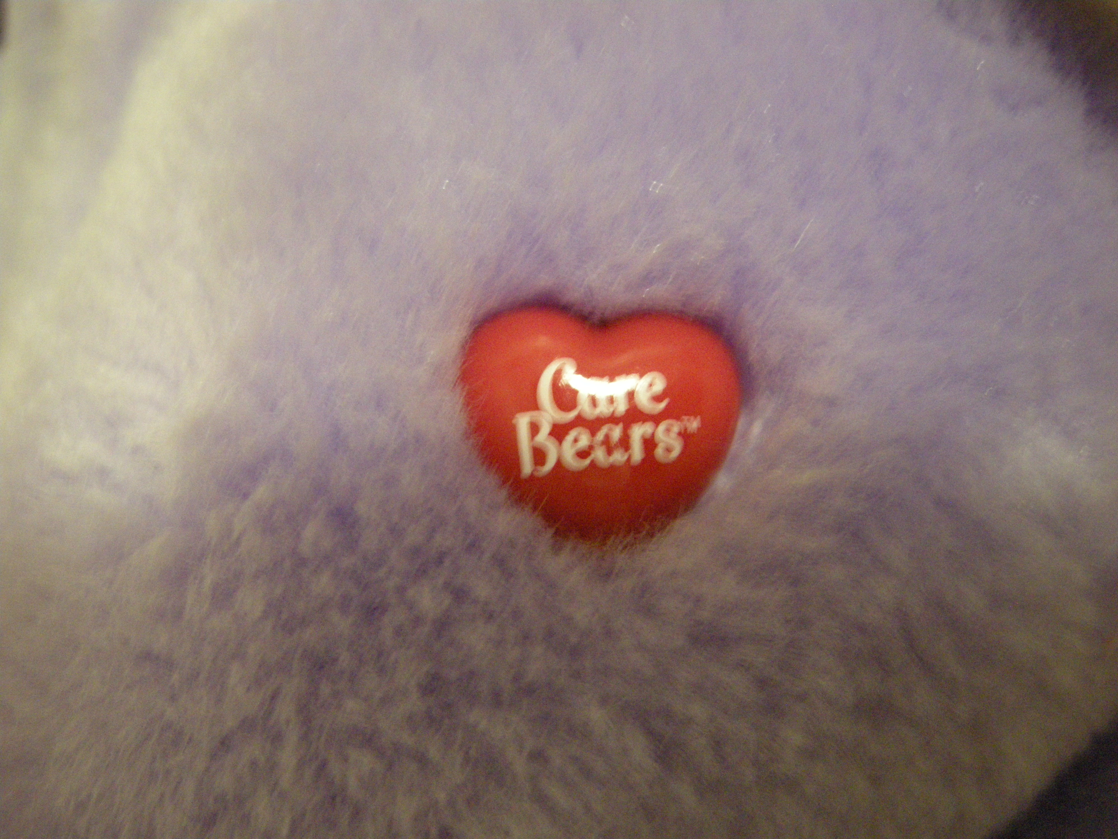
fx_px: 1130
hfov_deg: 52.6
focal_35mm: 35
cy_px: 420
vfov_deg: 40.7
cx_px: 559
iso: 769
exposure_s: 1/8
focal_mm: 7.5
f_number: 2.7
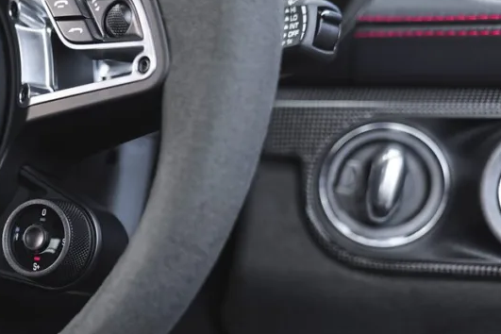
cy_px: 229
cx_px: 20
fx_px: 1127
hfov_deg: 24.1
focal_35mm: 81
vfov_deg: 16.8
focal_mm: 42
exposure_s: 1/500
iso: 320
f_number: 2.8
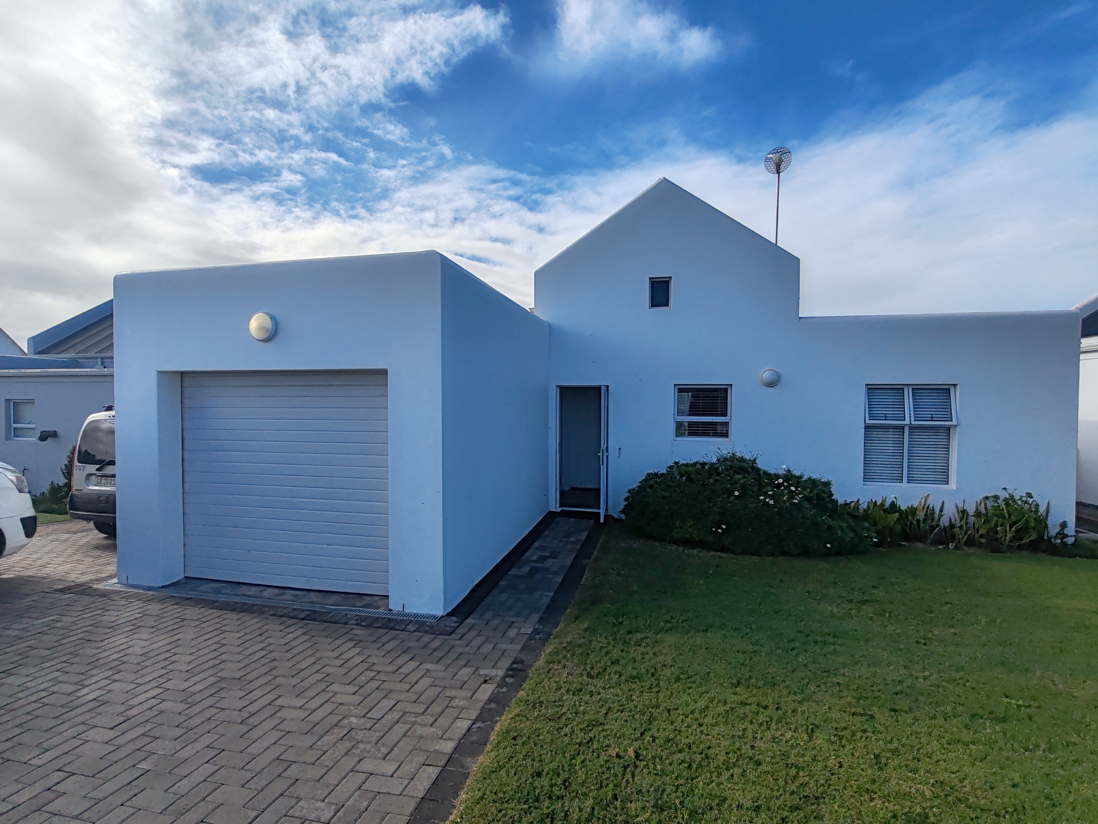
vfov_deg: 78.1
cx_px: 549
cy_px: 412
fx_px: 508
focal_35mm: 16
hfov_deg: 94.5
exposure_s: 1/3400
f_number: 2.2
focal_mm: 1.96
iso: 50
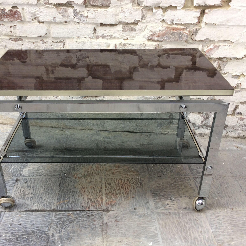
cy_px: 121
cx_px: 102
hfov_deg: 47.0
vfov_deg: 47.2
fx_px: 281
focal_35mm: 35
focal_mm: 4.15
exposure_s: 1/50
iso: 32
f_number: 2.2
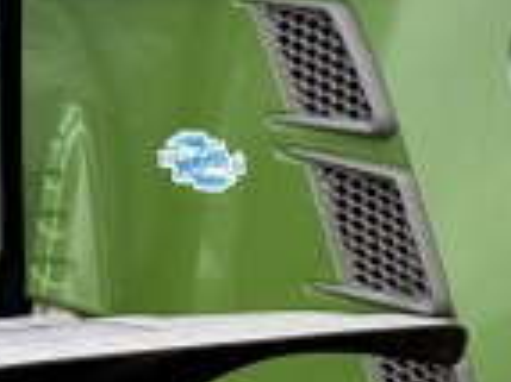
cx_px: 400
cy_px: 721
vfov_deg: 10.3
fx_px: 1976
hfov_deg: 14.7
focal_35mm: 134
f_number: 1.78
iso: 100
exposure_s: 1/333
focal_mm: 6.76
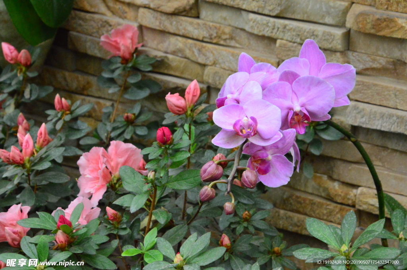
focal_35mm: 165
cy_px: 135
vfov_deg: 8.3
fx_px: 1864
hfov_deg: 12.5
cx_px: 204
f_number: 16
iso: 6400
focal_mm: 110
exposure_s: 1/125
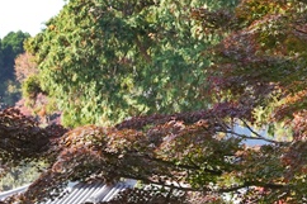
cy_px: 60
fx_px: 2045
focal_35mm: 240
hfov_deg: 8.3
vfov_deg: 5.7
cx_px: 513
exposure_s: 1/400
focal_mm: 56.7
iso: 1000
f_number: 7.1
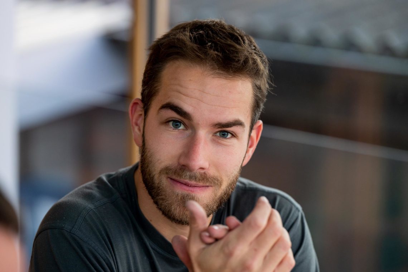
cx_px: 204
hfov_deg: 15.2
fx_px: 1529
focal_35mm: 135
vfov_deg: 10.2
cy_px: 136
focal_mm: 135
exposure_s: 1/160
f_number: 3.5
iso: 1250
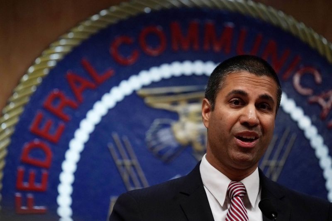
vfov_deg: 4.4
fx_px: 2877
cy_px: 110
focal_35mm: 312
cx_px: 166
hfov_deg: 6.6
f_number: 5.6
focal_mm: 312
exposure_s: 1/640
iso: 6400
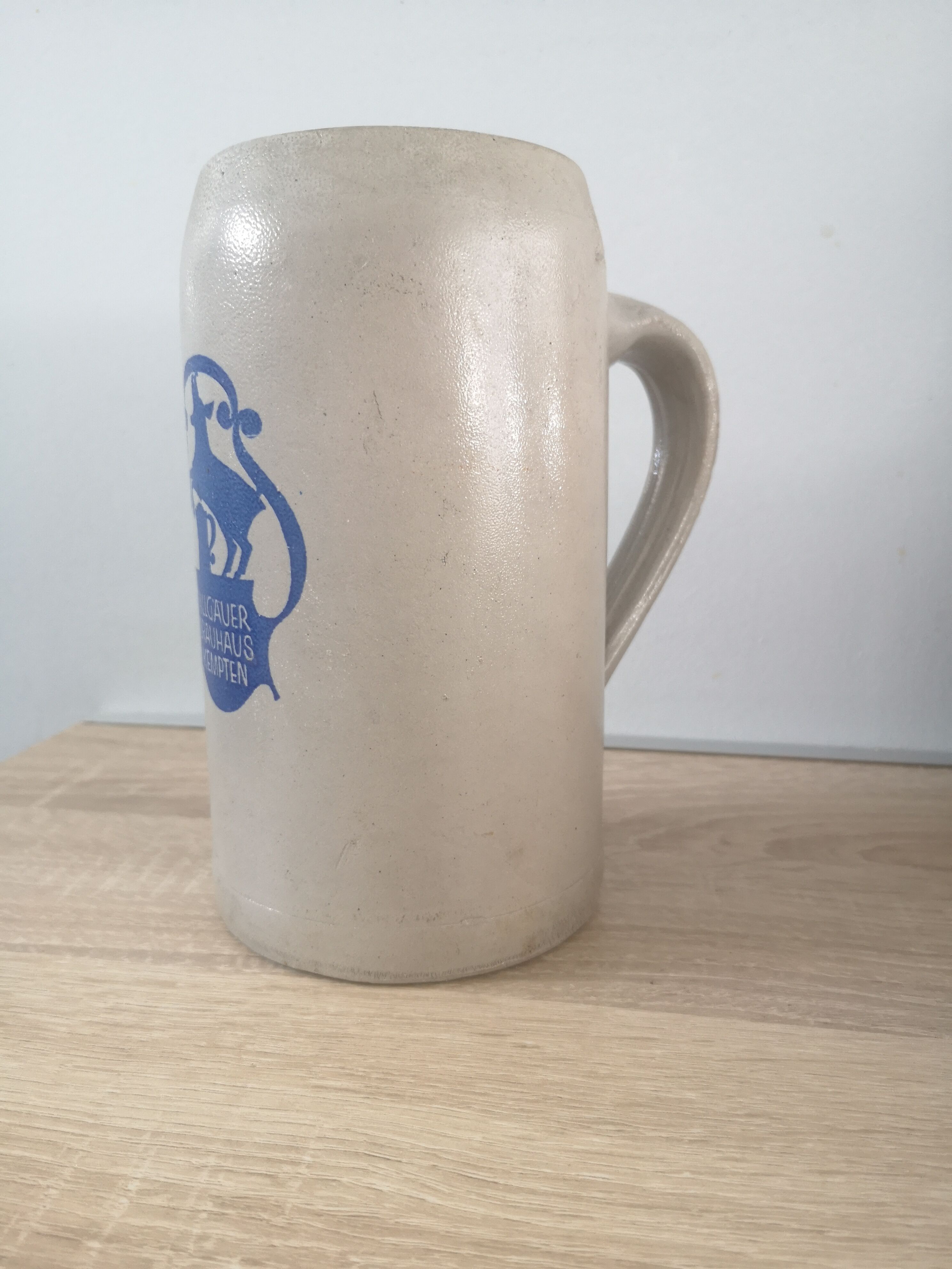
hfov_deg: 51.4
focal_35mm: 27
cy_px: 634
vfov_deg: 65.3
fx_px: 990
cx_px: 476
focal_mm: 3.95
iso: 160
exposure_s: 1/33.3
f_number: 1.8
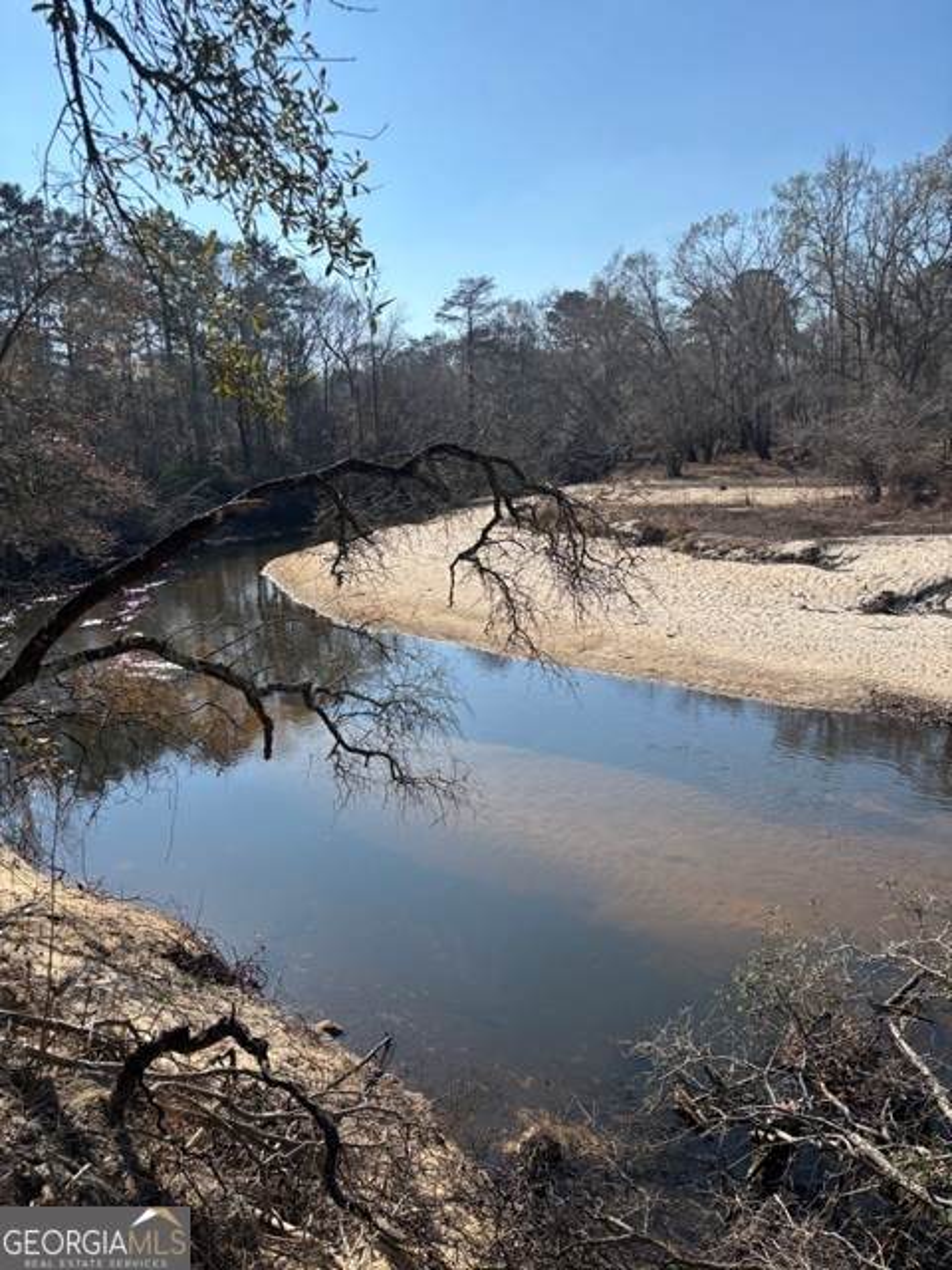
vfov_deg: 67.3
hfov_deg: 53.1
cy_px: 635
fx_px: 953
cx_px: 476
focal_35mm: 26
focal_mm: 5.96
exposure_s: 1/2933
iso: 50
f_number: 1.6
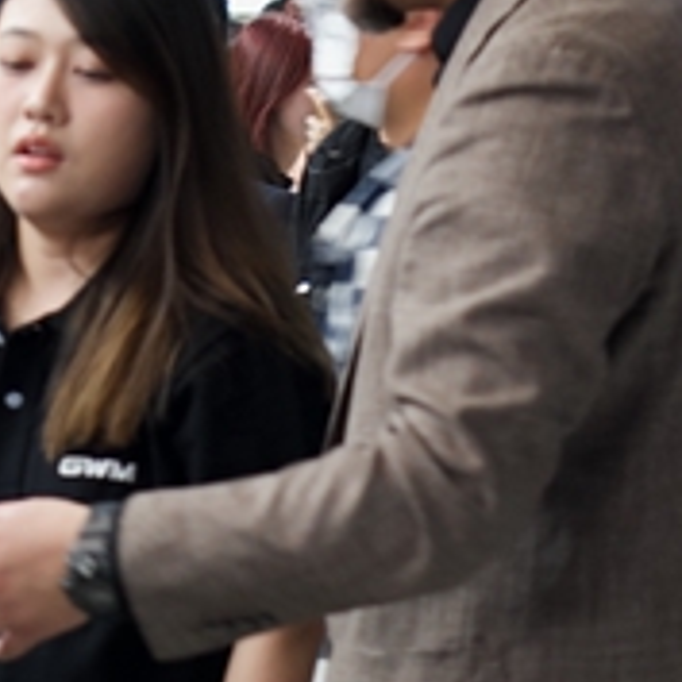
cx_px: -200
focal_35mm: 302
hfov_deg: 5.8
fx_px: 6732
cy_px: 353
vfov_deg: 5.8
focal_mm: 63
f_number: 4
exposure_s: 1/80
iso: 320
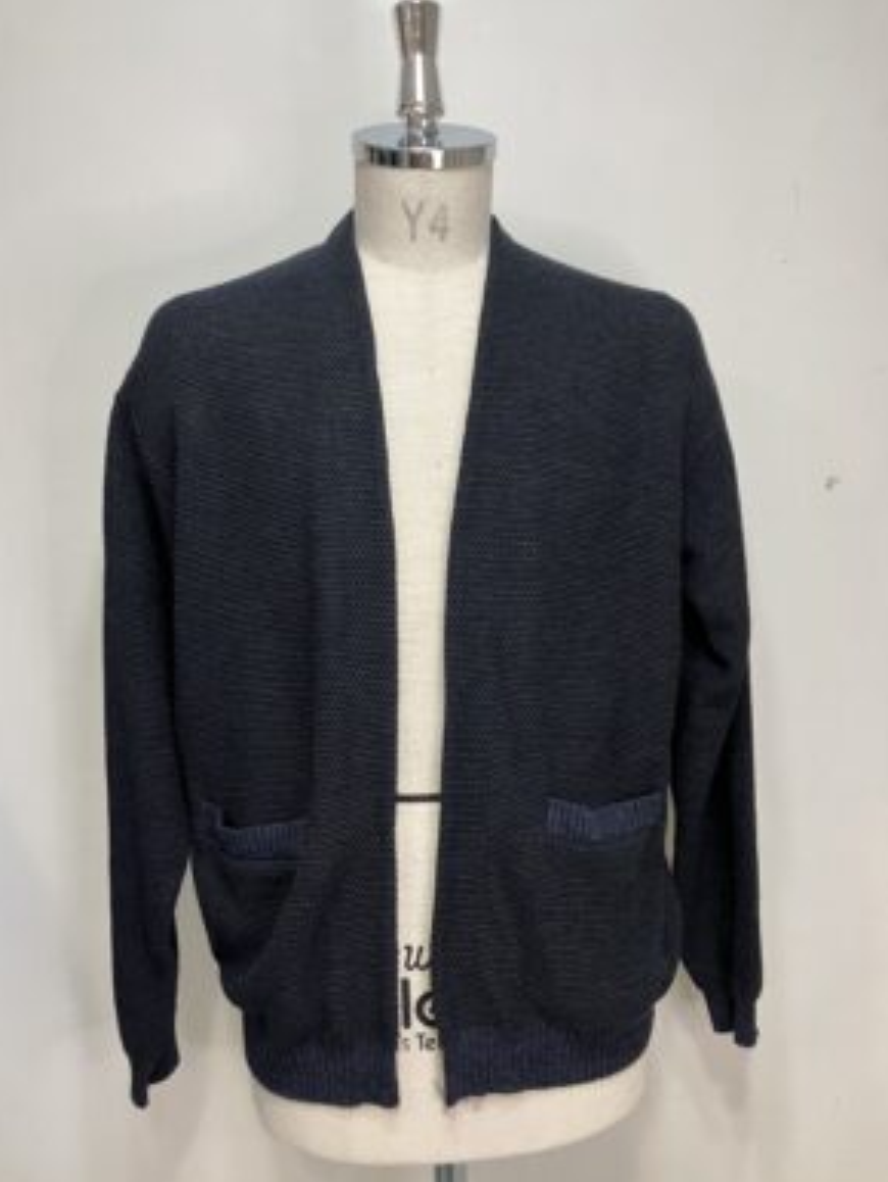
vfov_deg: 61.6
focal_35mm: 29
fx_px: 991
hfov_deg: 48.3
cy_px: 606
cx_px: 438
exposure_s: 1/50
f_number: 1.8
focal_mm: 3.99
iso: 80
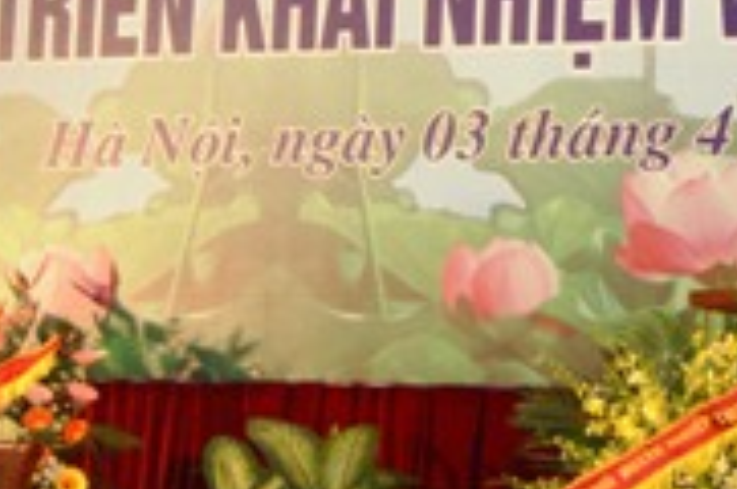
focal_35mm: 138
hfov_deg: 14.8
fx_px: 2820
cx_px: 525
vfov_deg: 9.9
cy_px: 126
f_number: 5.6
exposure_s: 1/80
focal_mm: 26
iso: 400
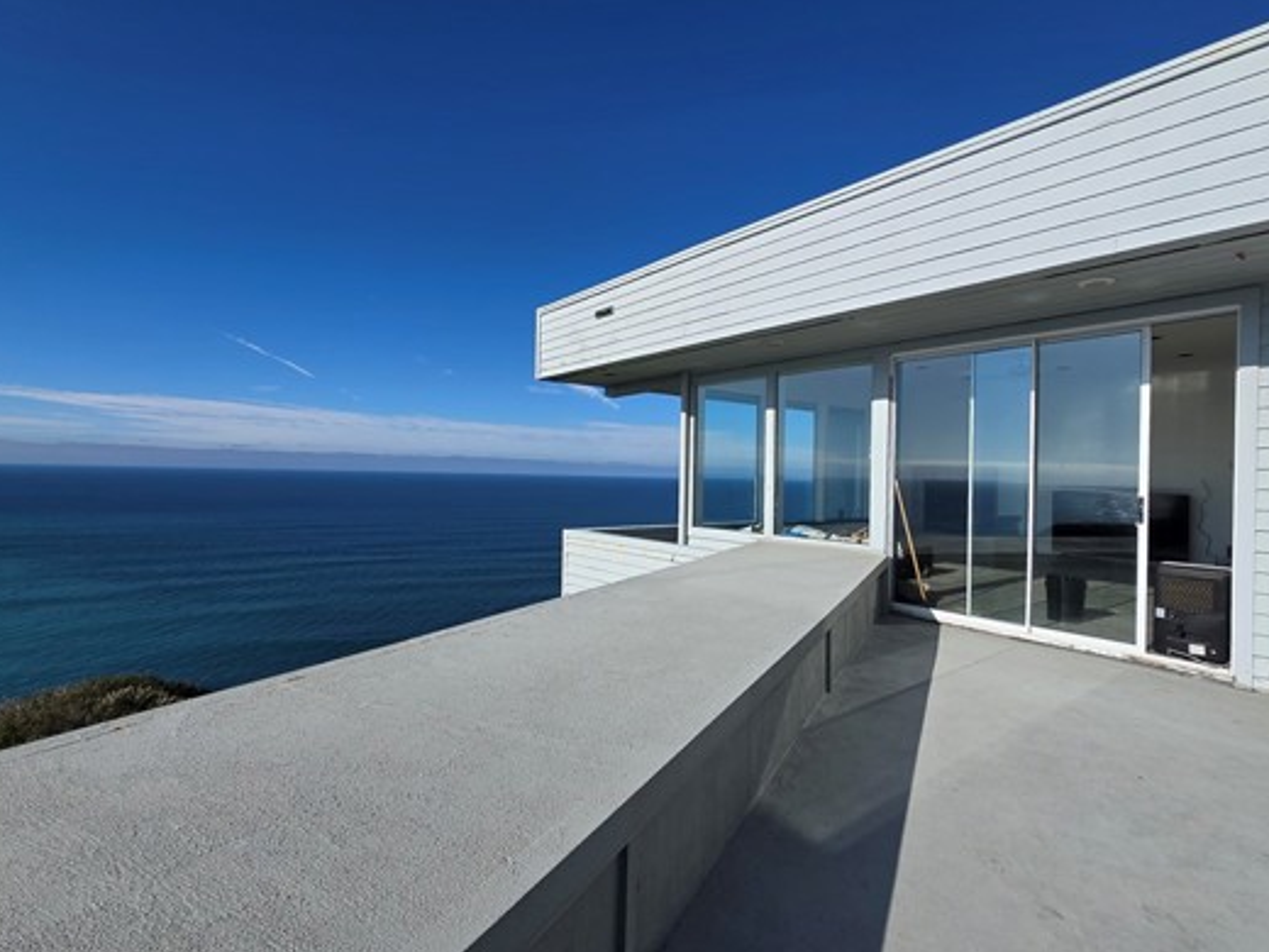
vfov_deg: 78.1
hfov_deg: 94.5
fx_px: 587
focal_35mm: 16
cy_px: 464
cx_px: 647
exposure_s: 1/4641
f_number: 2.2
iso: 50
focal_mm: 2.2
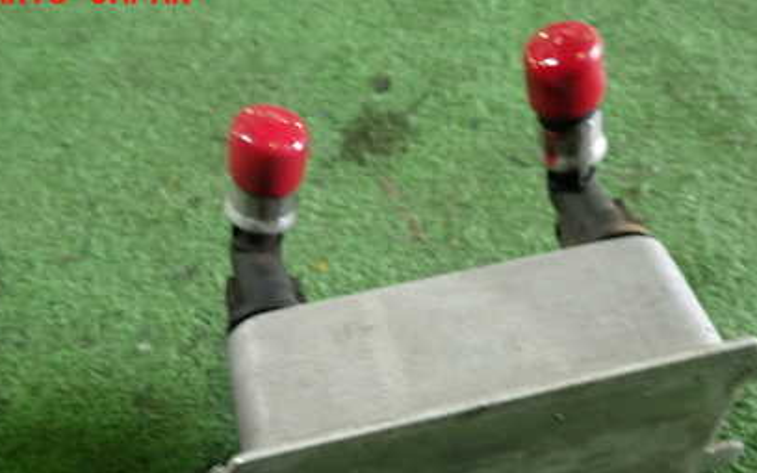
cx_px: 410
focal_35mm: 39
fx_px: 805
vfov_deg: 31.8
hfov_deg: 50.3
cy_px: 386
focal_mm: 4.5
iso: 250
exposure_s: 1/30
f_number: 2
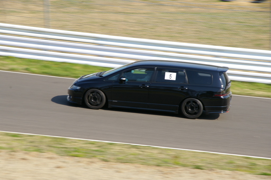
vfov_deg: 7.0
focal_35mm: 195
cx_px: 136
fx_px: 1467
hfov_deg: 10.6
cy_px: 90
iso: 200
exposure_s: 1/125
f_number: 11
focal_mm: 130
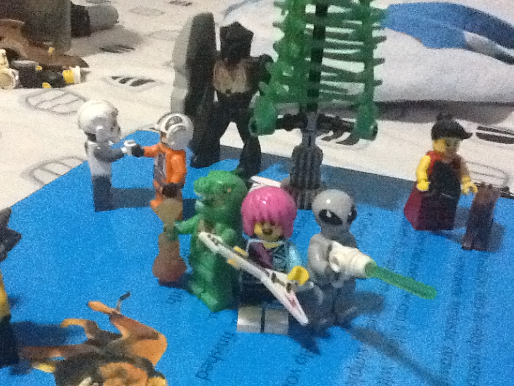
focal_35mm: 44
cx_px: 257
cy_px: 193
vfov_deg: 32.9
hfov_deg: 42.9
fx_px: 653
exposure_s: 1/15
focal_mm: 2.03
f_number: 2.4
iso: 640
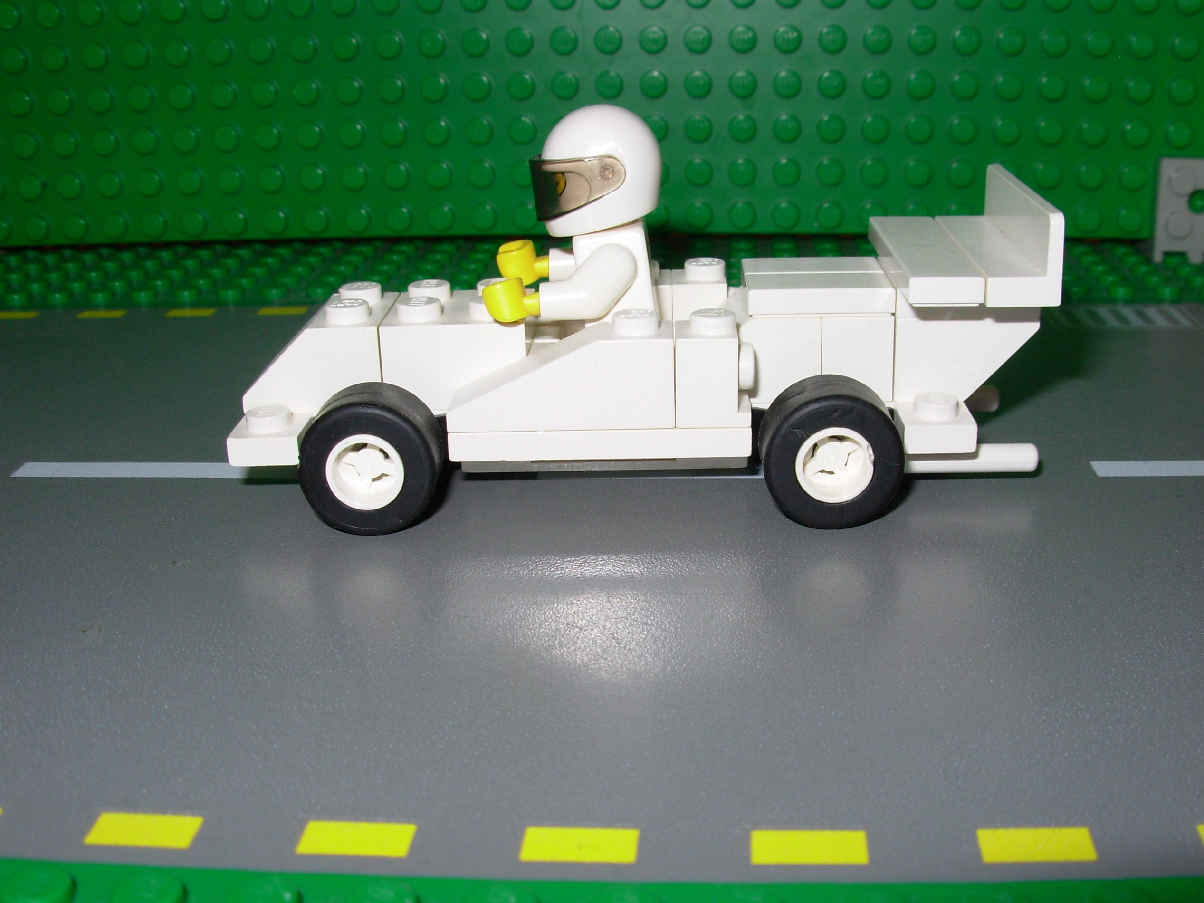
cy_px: 452
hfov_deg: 49.0
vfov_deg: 37.7
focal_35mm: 38
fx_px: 1322
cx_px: 602
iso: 50
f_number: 4.9
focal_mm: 6.3
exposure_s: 1/32
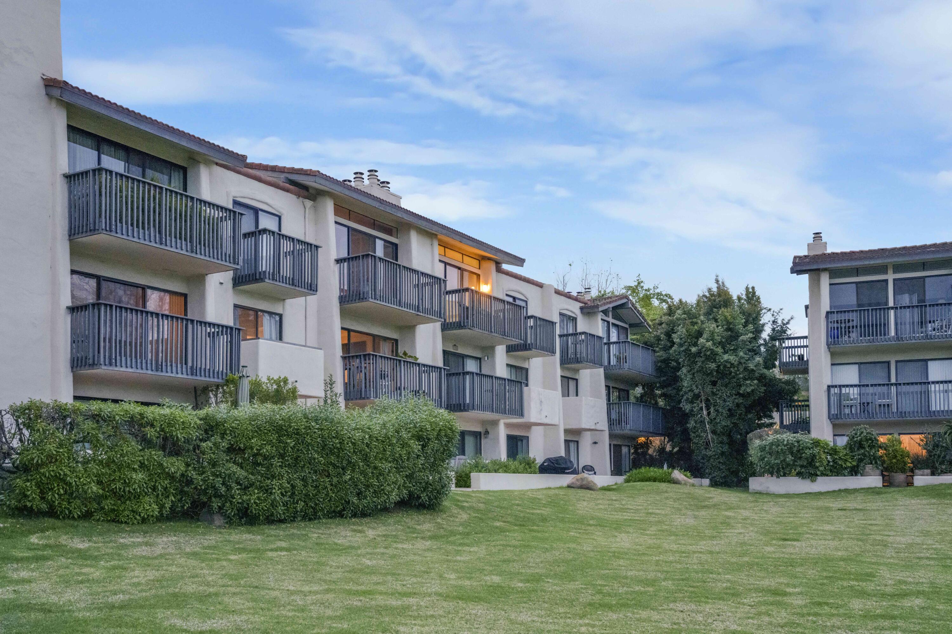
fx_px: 925
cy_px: 317
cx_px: 476
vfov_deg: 37.8
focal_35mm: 35
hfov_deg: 54.4
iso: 16000
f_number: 10
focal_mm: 35
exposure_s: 1/40
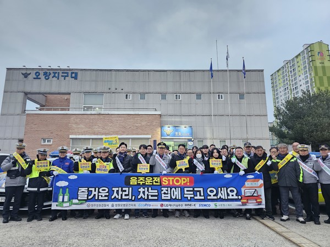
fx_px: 219
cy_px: 124
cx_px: 165
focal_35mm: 23
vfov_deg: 58.9
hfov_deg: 73.9
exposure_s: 1/120
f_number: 1.7
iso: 640
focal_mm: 6.3
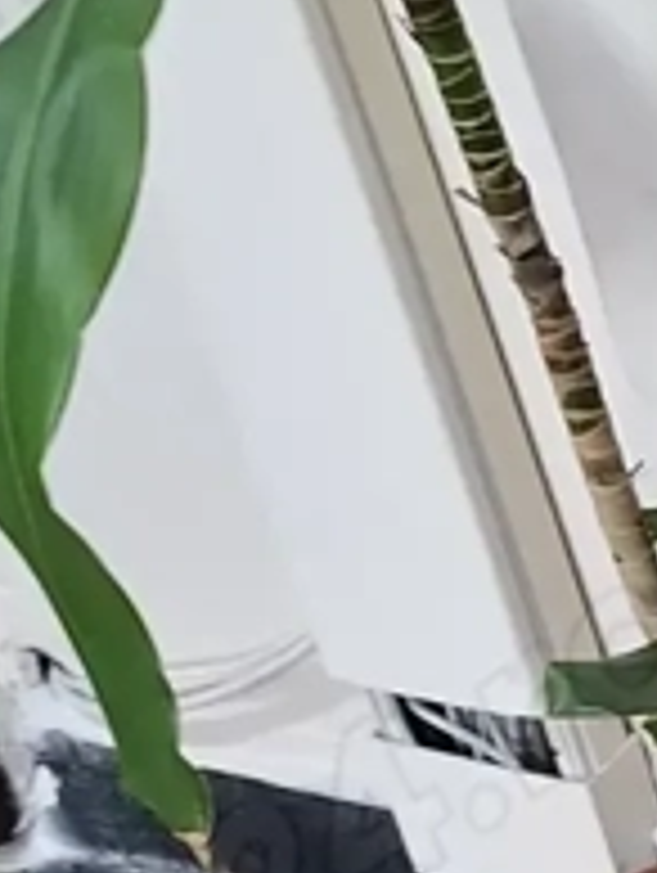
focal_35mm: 158
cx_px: 1786
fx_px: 3990
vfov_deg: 12.1
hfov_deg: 8.3
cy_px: 1188
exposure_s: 1/33
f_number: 1.8
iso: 320
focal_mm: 5.54
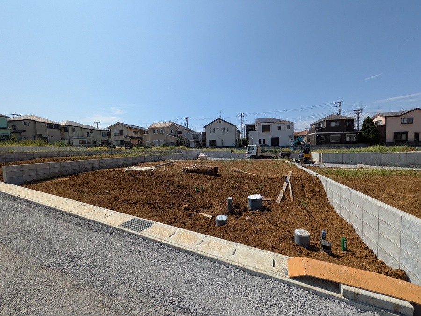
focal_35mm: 14
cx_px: 210
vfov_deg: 85.7
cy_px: 158
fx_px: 170
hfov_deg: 102.1
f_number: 2.2
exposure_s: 1/2347
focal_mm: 1.83
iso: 51
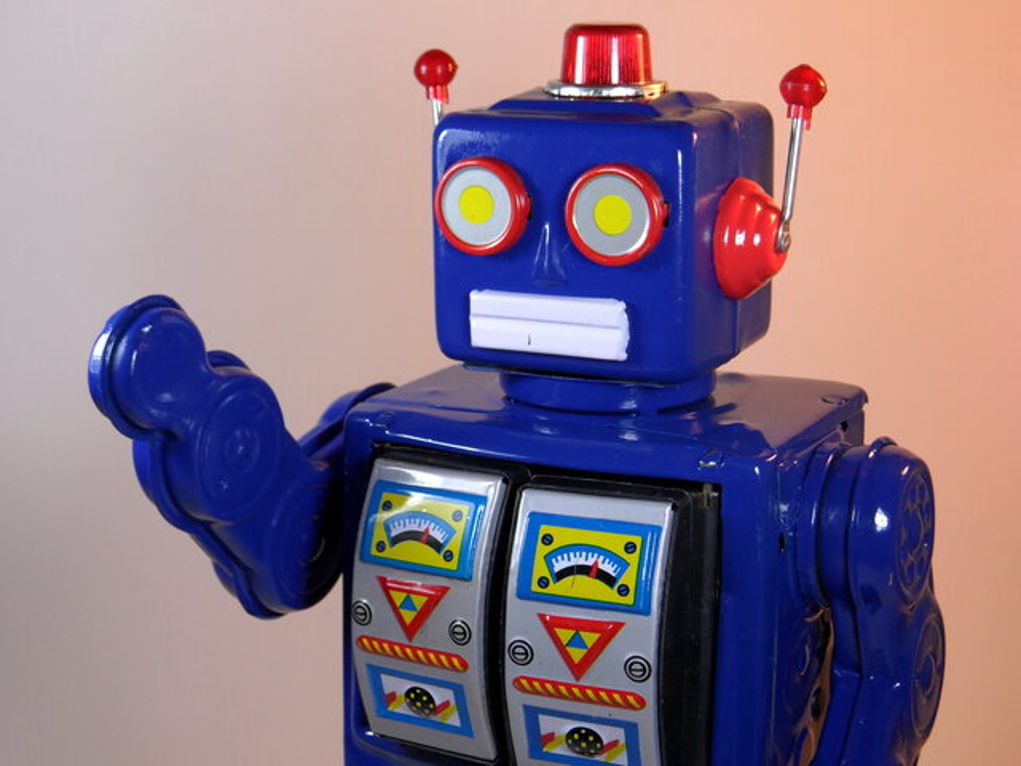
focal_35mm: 60
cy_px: 383
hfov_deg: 32.2
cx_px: 510
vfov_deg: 24.4
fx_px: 1770
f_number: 4
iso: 80
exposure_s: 1/125
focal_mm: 10.3
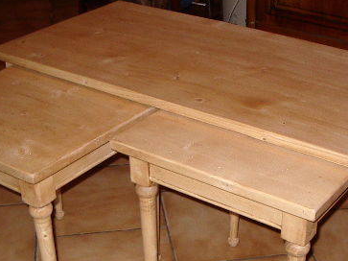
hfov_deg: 29.0
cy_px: 170
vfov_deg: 21.8
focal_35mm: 67
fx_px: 673
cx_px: 179
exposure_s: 1/60
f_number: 2.6
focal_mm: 5.8
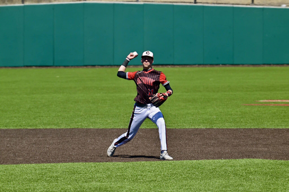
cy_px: 96
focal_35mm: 400
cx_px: 144
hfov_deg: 5.2
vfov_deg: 3.4
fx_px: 3211
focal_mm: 400
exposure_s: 1/2500
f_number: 9
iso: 800
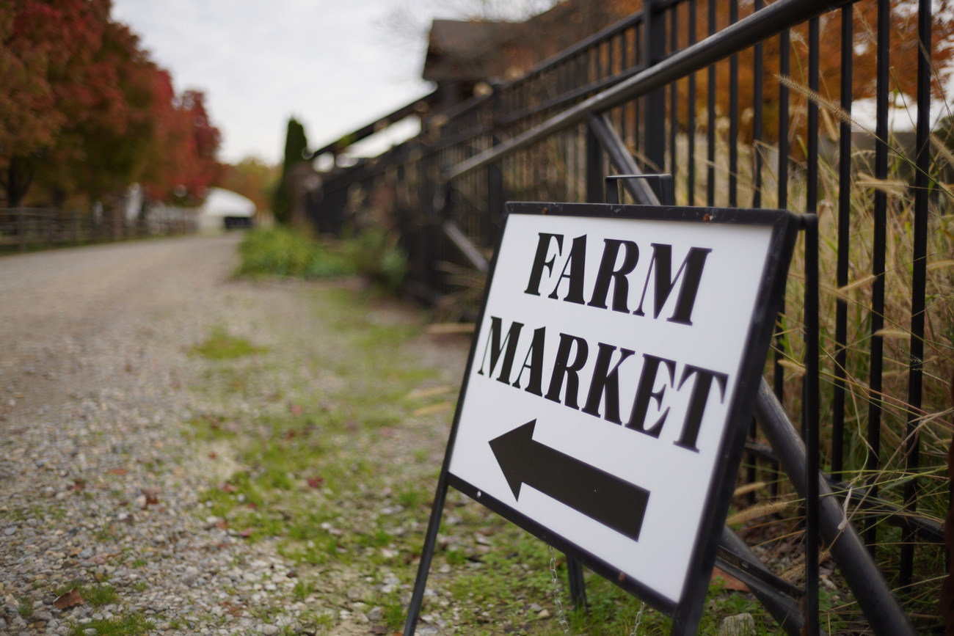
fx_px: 928
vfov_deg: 37.9
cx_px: 477
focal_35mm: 35
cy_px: 318
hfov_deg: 54.4
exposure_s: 1/1250
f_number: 1.4
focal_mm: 35
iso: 100
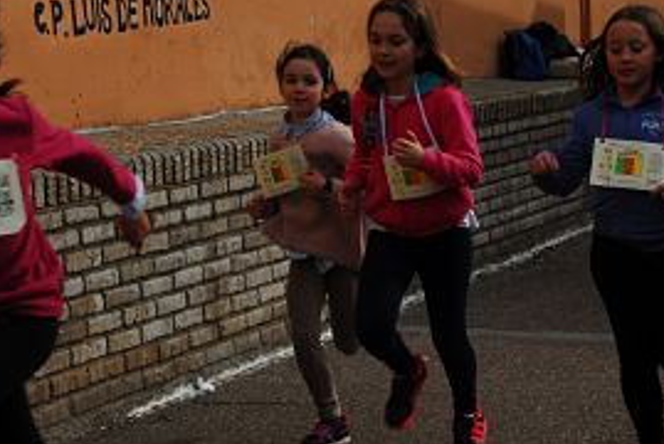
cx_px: 484
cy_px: 187
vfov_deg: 11.0
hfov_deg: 16.3
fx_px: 2308
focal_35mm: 125
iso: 100
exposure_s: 1/200
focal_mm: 56
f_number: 10
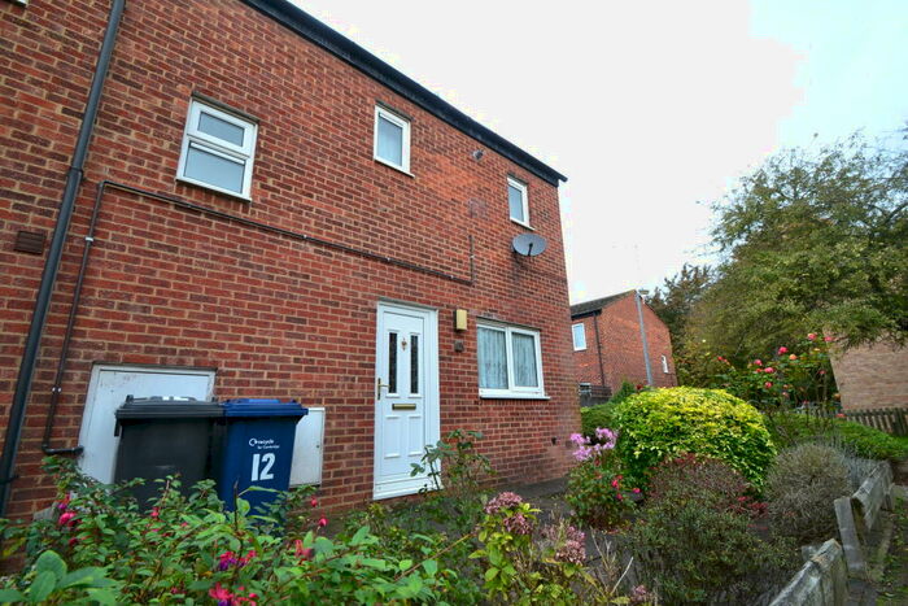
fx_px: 378
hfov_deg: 100.4
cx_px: 454
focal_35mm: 15
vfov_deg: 77.4
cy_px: 303
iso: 400
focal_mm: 10
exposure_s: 1/100
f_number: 9
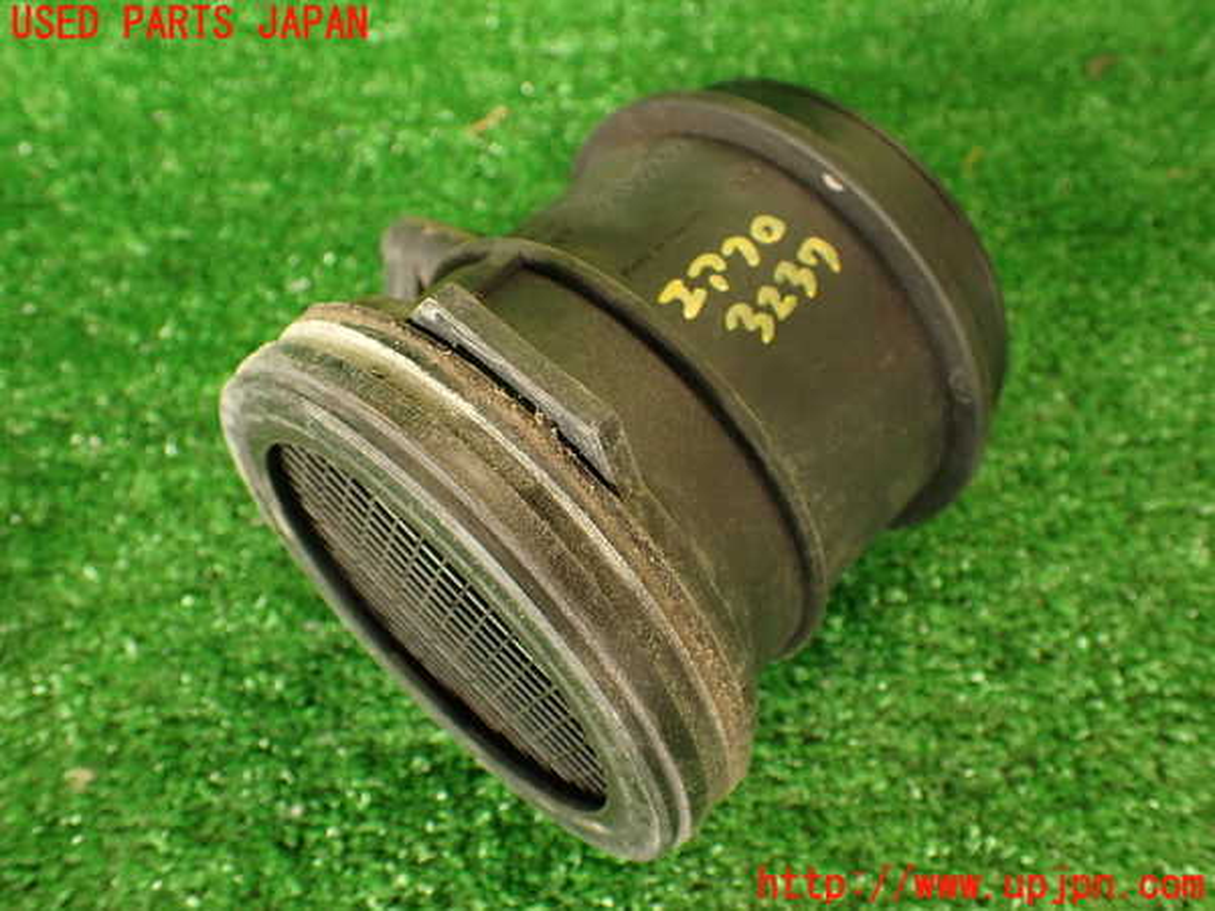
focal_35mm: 32
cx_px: 608
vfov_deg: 44.2
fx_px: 1123
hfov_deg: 56.8
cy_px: 456
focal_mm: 5.79
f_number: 2.4
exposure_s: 1/40
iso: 200
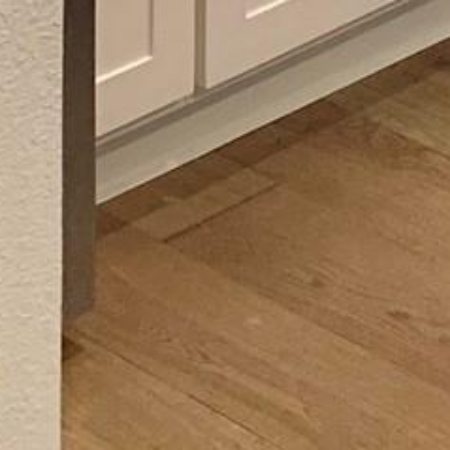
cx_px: 439
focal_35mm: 197
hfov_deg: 8.8
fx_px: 2897
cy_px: -936
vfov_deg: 7.7
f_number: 1.8
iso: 100
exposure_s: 1/60
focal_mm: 4.25
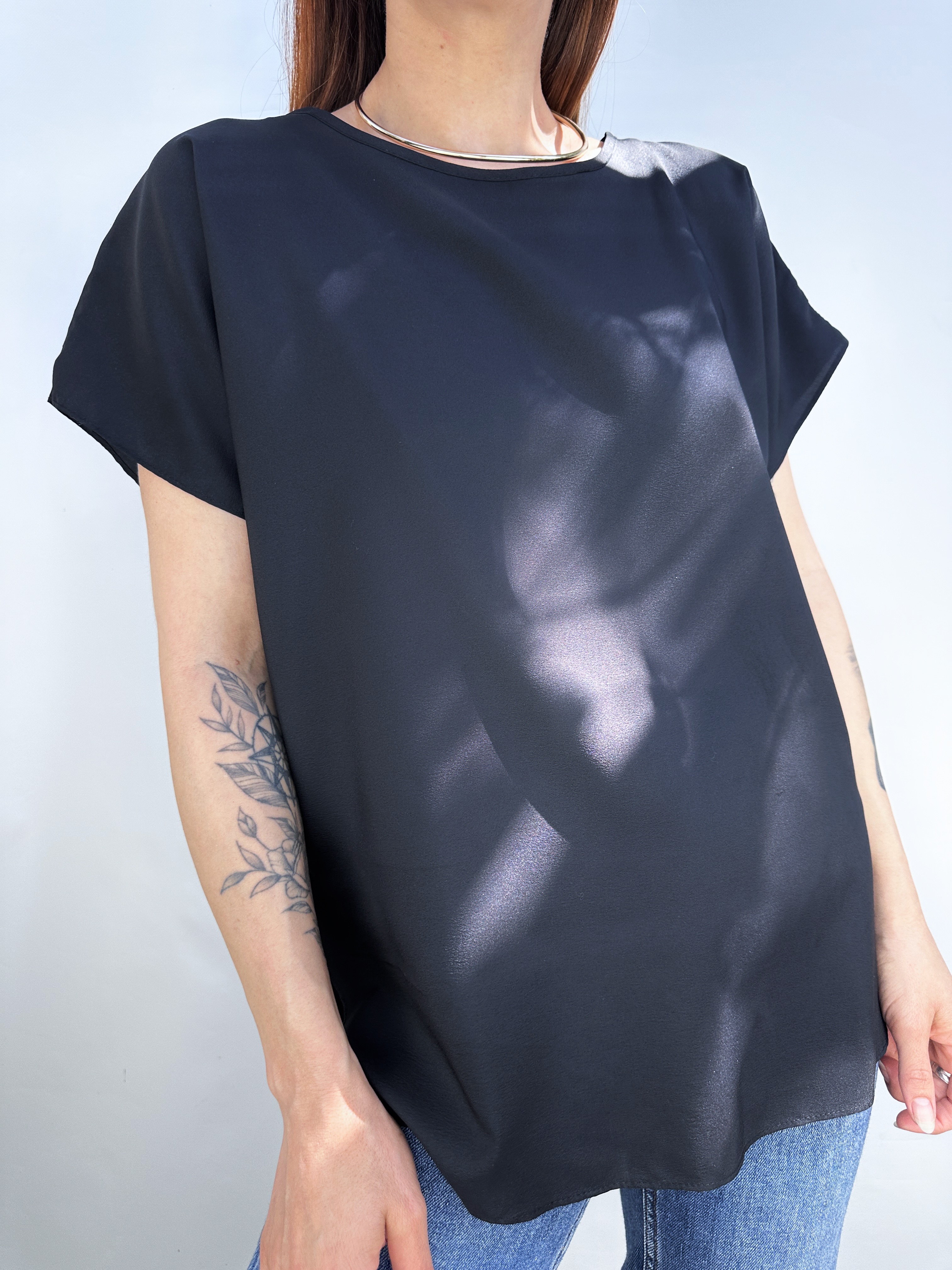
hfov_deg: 56.8
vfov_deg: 71.6
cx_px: 476
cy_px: 635
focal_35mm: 24
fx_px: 880
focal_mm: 6.86
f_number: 1.78
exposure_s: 1/273
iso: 80
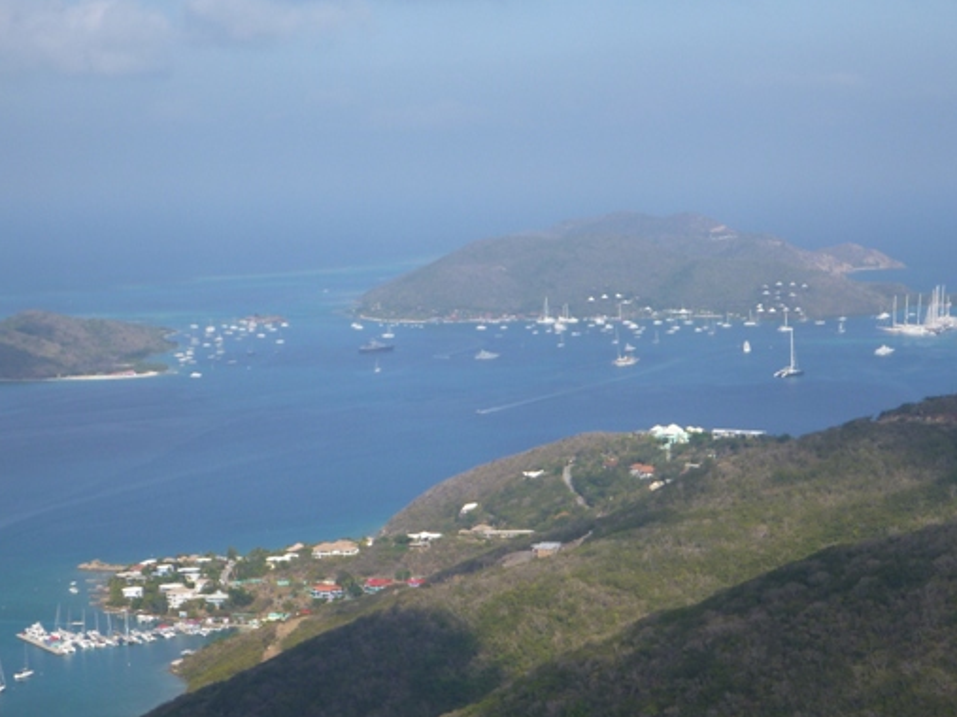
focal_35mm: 96
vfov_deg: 15.4
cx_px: 432
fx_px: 2653
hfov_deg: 20.4
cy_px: 421
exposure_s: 1/400
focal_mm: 13.4
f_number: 5.5
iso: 100
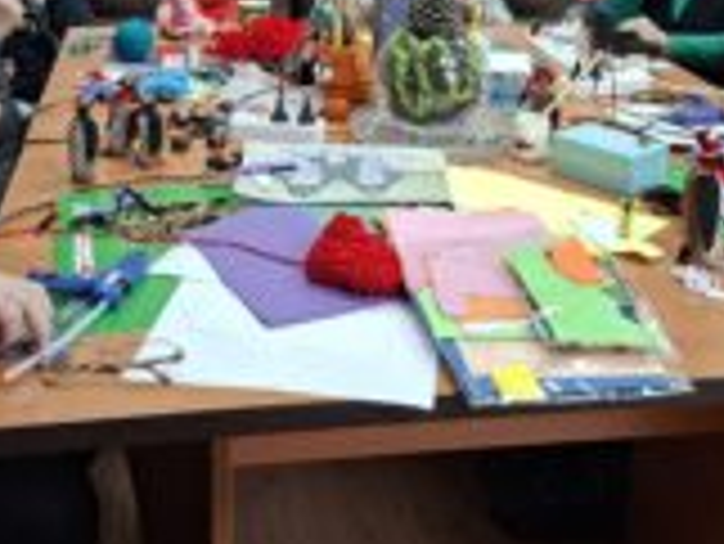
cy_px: 16
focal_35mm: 50
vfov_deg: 27.7
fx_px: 1047
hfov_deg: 38.1
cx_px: 342
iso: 320
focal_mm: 5.54
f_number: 1.8
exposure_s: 1/50
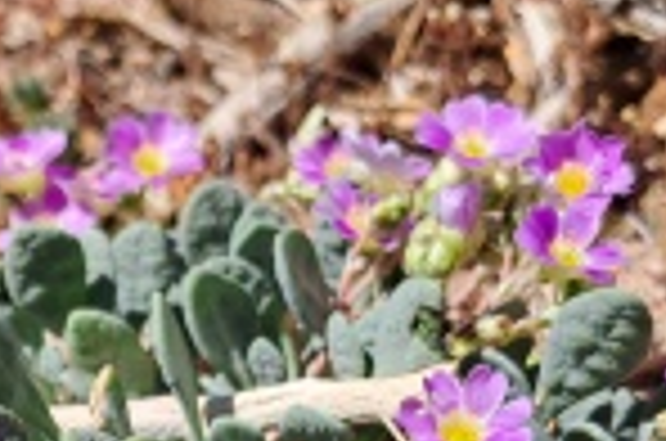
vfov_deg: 14.6
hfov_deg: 22.3
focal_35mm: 88
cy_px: 614
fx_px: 1624
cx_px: 9
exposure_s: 1/1923
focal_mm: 4.65
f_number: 1.8
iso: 32
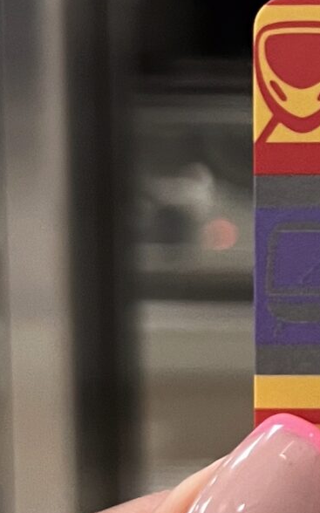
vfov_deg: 17.3
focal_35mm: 120
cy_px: 121
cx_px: 724
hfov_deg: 9.8
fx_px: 1676
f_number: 1.6
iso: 250
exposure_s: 1/54
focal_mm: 5.1
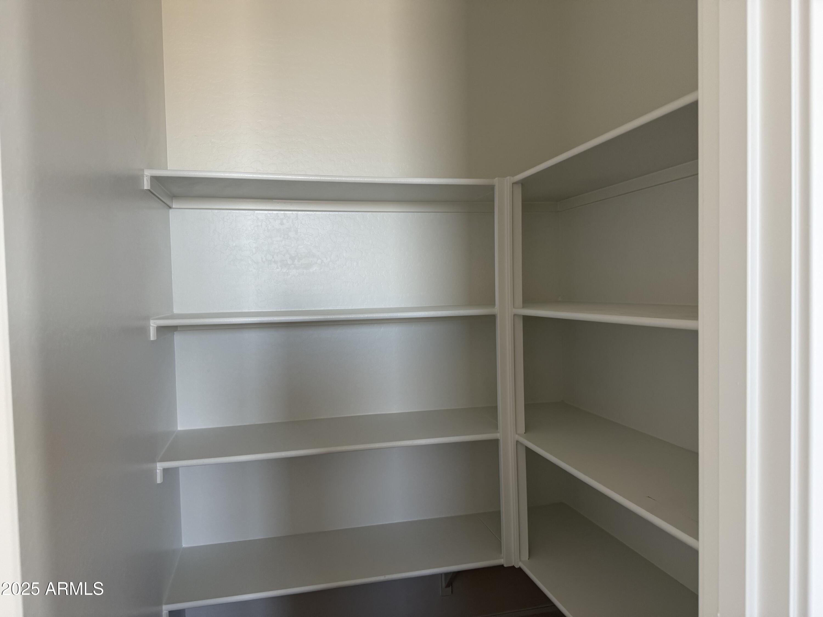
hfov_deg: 71.6
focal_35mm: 24
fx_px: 571
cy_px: 308
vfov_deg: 56.8
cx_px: 412
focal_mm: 6.76
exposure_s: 1/121
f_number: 1.78
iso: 125
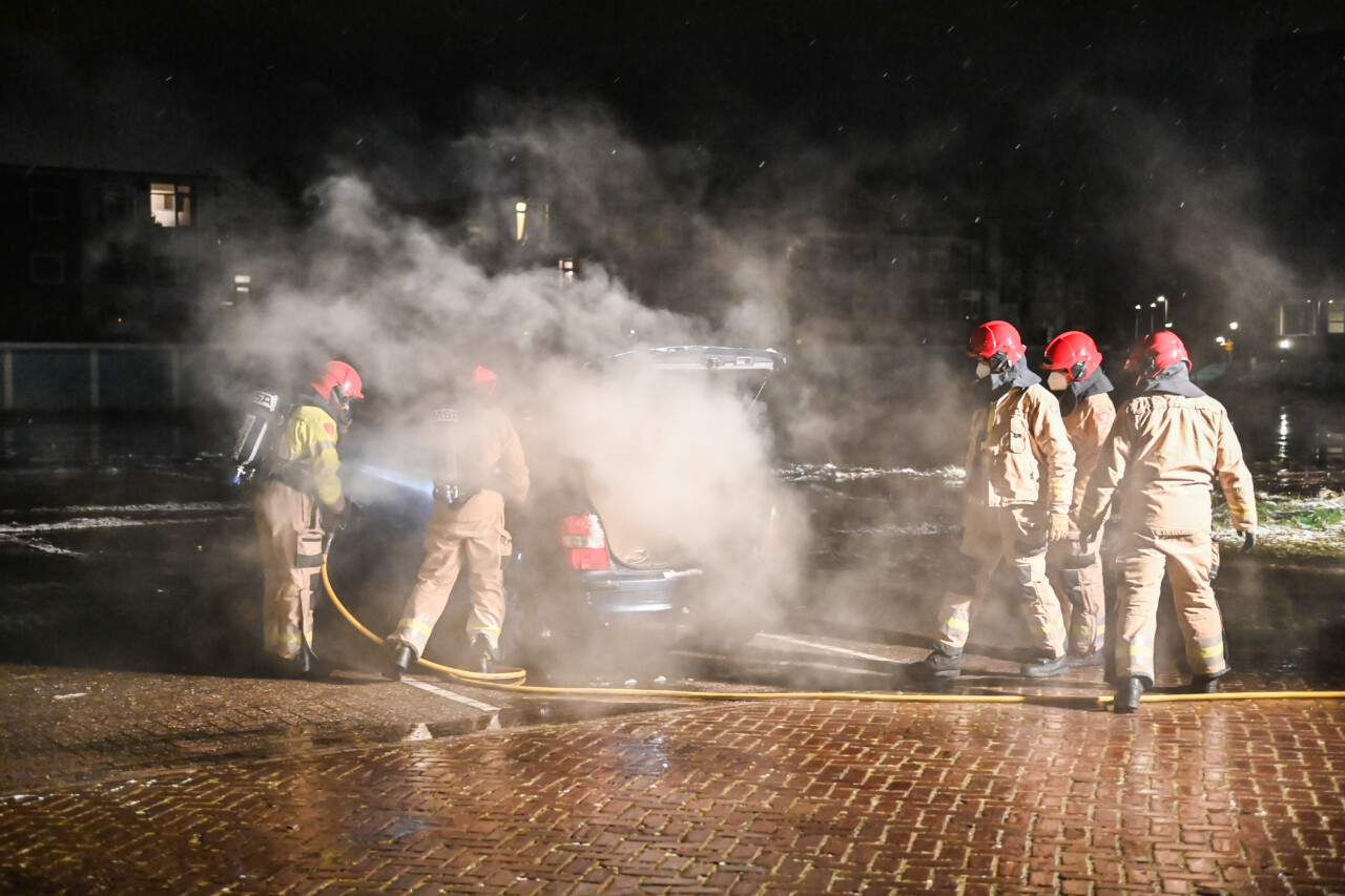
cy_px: 448
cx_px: 672
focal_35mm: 55
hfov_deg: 36.3
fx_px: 2054
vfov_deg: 24.6
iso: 10000
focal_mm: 55
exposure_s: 1/125
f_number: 2.8
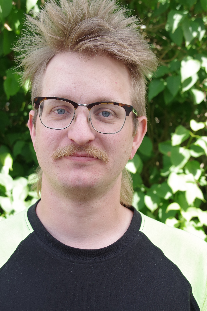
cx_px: 90
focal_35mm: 71
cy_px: 182
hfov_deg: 19.2
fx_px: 612
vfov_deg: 28.4
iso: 100
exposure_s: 1/60
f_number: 6.3
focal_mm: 34
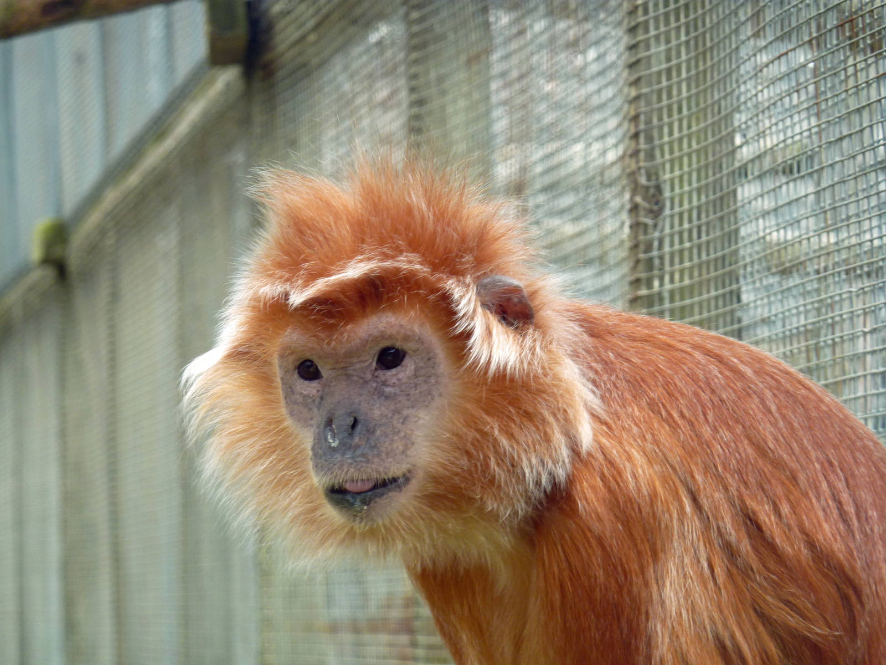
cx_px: 443
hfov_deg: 8.8
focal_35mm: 225
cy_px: 332
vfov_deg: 6.6
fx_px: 5759
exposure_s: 1/80
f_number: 4.6
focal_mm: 37
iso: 160
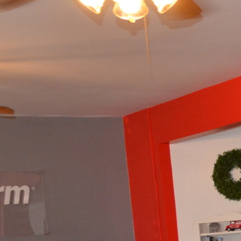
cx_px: 476
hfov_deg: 12.2
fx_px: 1000
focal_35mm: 127
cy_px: 262
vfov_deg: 13.5
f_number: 3.8
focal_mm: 22
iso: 800
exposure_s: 1/60
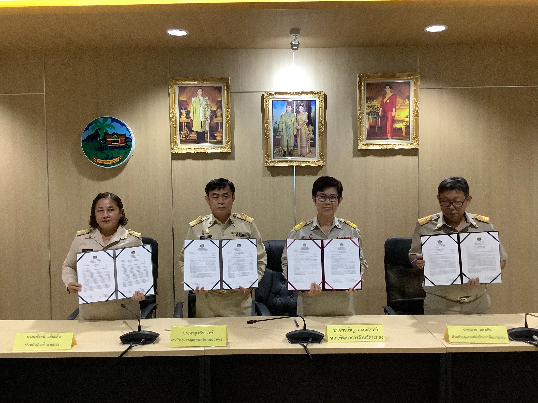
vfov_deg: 45.4
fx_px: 482
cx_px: 269
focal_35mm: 31
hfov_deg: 58.4
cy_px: 202
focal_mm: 3.3
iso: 320
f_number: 2.4
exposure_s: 1/50
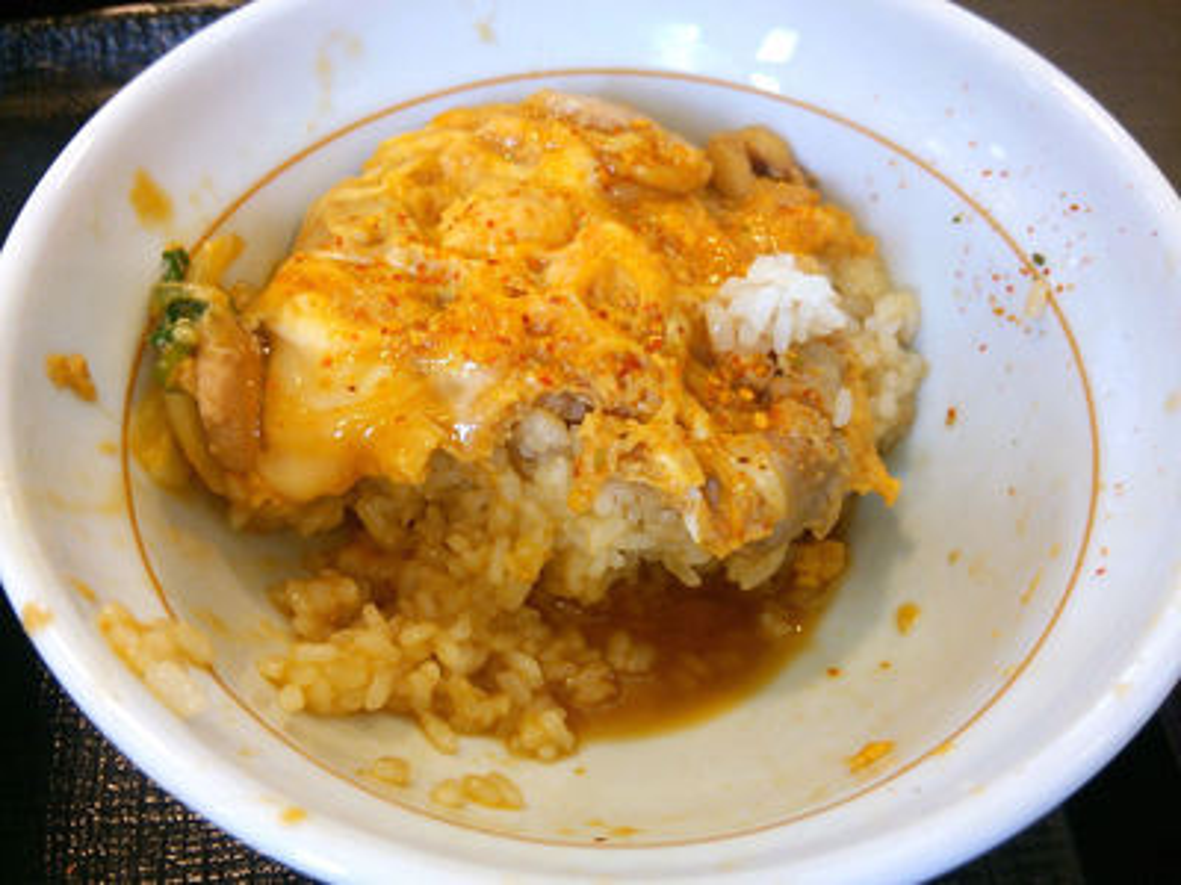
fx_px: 1024
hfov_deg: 60.0
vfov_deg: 46.8
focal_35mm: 30
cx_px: 590
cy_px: 442
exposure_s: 1/59
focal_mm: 4.06
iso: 50
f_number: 1.94
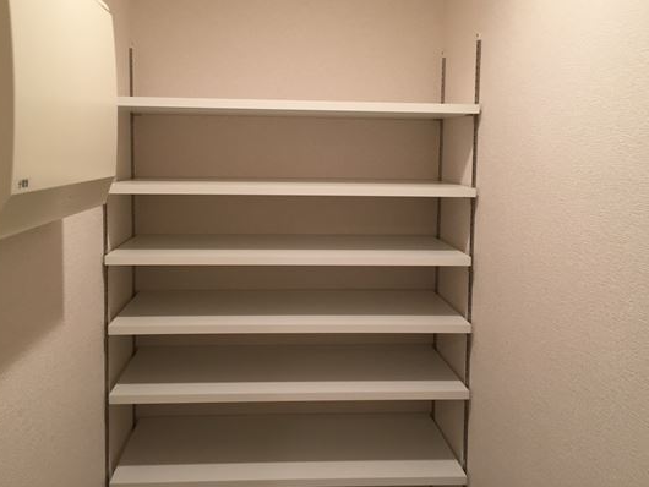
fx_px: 656
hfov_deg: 52.6
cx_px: 316
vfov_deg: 40.7
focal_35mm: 35
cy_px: 214
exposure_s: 1/33
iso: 80
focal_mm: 4.15
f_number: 2.2
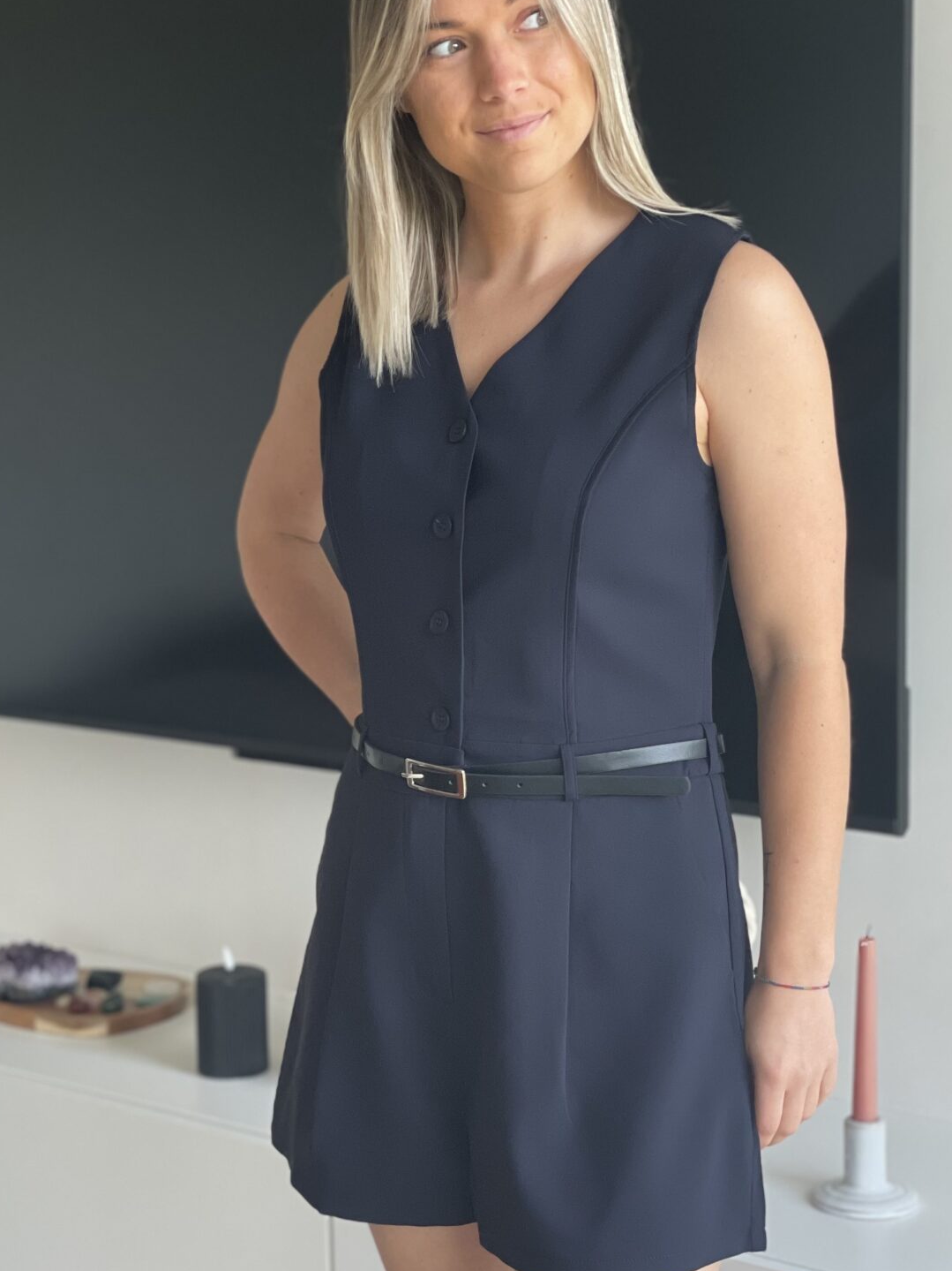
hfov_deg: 19.9
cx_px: 374
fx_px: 2714
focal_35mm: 74
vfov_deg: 26.3
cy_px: 715
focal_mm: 6
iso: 80
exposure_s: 1/122
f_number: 2
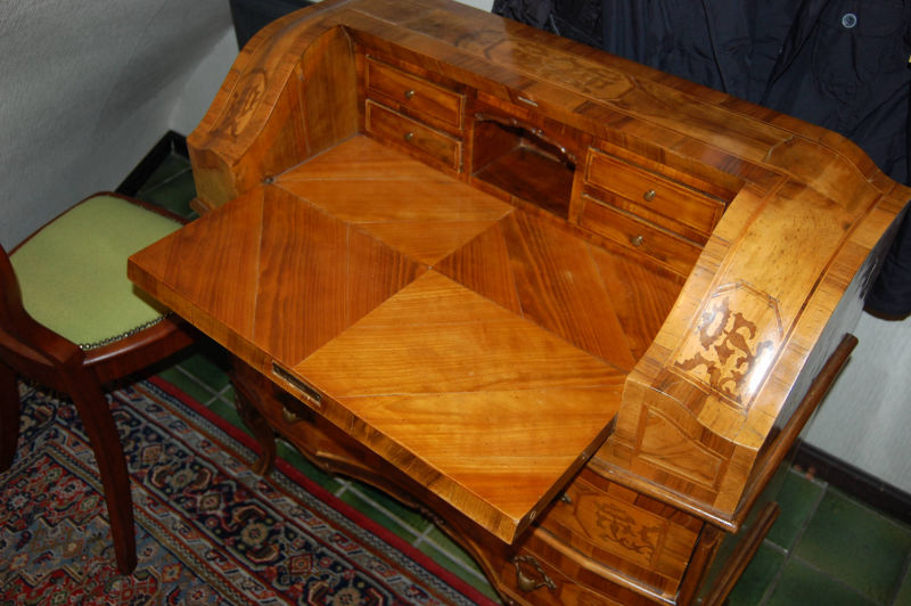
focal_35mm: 33
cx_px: 456
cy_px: 303
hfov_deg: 57.3
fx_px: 834
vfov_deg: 39.9
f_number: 3.8
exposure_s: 1/60
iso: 400
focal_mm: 22
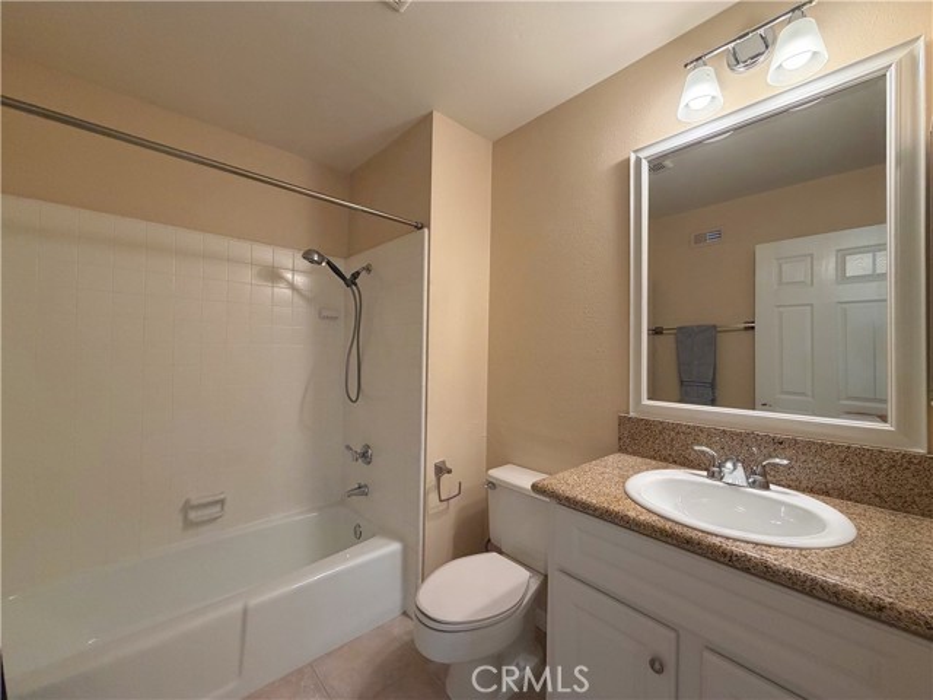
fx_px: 377
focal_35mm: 14
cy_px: 350
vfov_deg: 85.7
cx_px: 466
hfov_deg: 102.1
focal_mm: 2.22
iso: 250
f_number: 2.2
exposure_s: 1/120
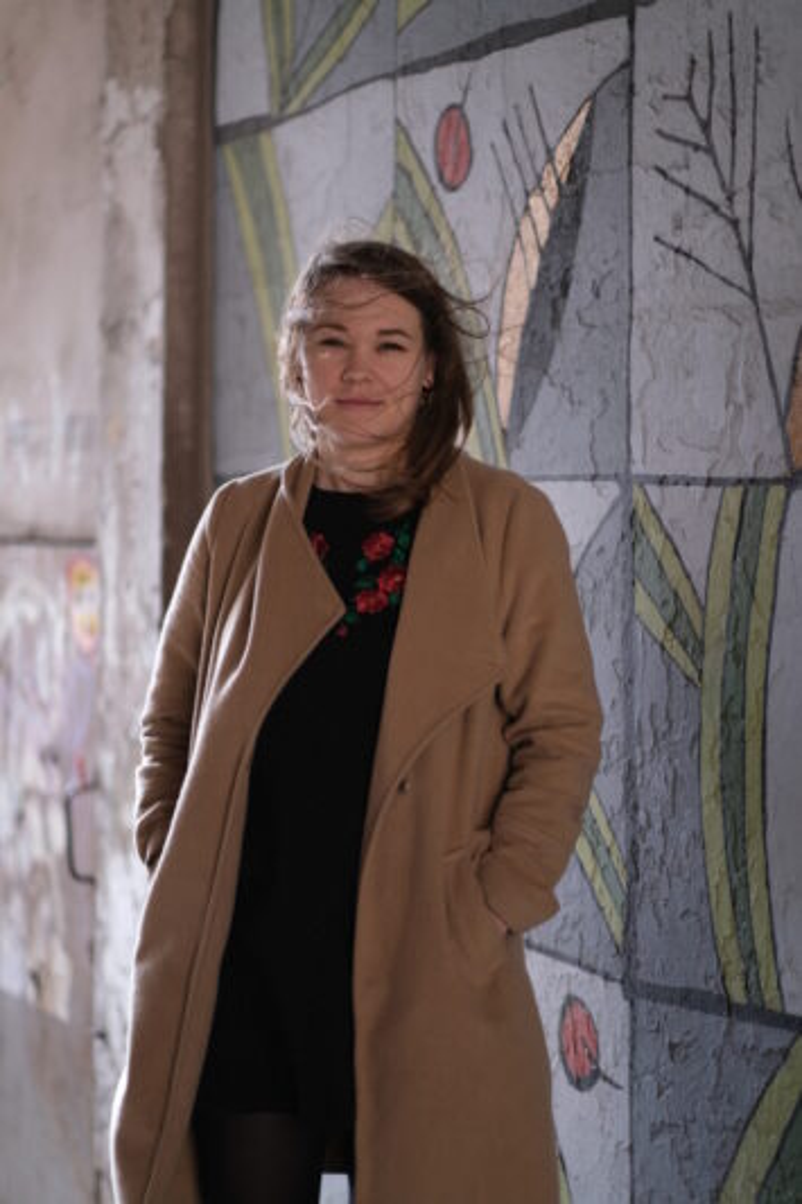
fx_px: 2809
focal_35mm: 84
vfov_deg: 24.2
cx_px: 401
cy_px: 602
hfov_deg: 16.3
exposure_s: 1/250
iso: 250
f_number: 1.2
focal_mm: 56
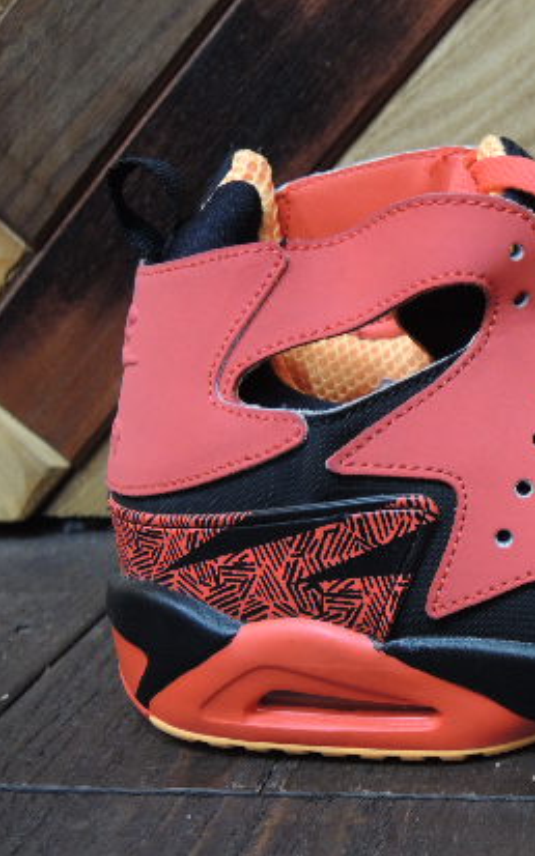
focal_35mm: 46
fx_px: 1073
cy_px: 444
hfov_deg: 25.5
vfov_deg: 43.5
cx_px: 622
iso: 400
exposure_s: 1/10
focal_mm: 6
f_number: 2
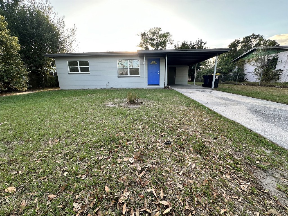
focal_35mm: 14
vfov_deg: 85.7
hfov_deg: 102.1
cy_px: 108
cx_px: 144
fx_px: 116
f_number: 2.2
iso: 40
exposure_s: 1/173
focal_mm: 2.22
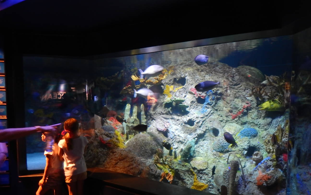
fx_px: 254
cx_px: 184
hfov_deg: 62.4
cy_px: 123
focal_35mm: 30
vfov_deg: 41.5
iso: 560
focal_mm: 4
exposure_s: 1/15
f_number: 3
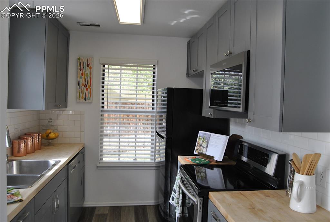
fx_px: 248
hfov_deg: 67.3
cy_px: 111
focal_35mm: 27
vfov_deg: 48.1
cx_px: 165
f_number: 5.6
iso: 200
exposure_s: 1/125
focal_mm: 18
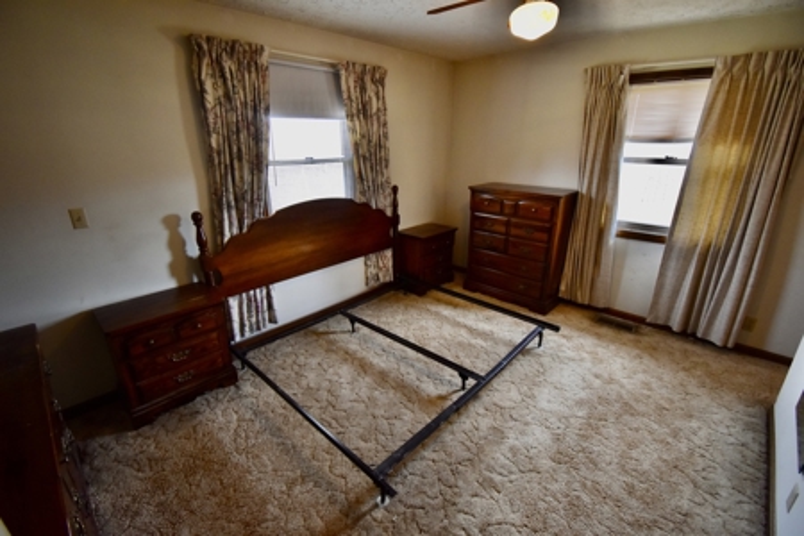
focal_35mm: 15
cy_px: 268
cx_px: 402
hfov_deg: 100.4
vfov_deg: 77.3
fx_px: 335
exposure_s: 1/60
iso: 640
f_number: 4.5
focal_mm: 10
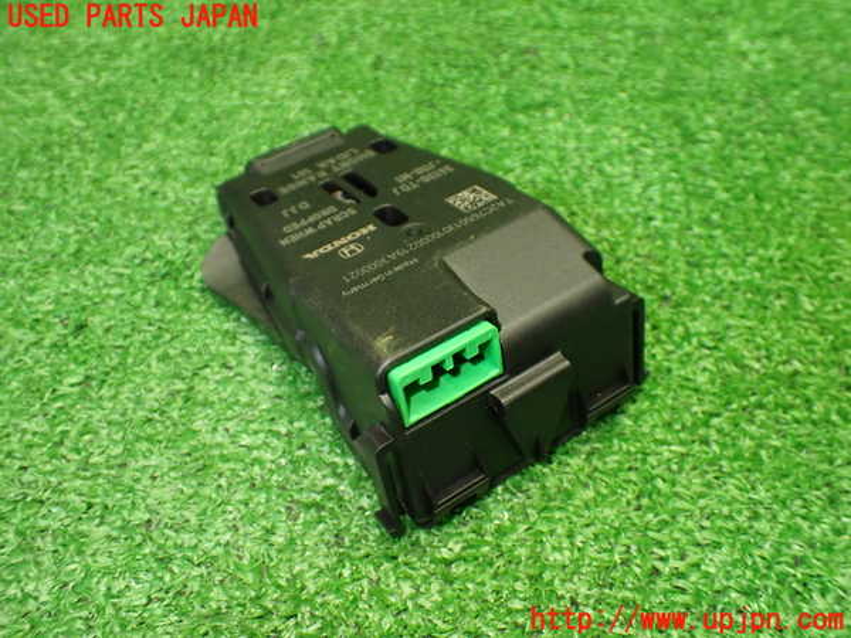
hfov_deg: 56.8
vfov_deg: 44.2
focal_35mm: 32
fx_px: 787
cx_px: 426
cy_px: 319
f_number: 2.4
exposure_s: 1/125
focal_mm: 5.79
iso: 800
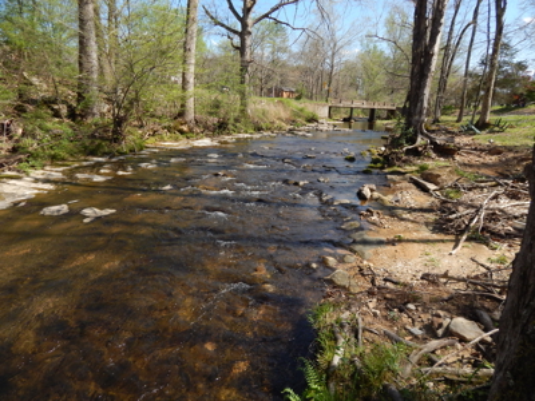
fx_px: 355
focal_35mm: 23
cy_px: 200
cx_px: 268
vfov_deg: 58.9
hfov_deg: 73.9
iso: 200
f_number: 3
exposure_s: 1/1250
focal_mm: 4
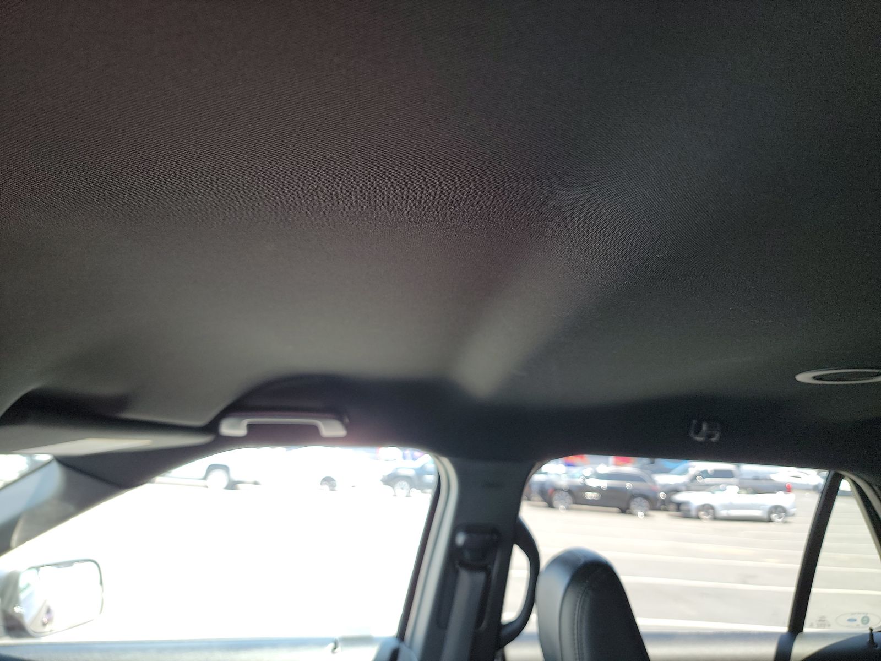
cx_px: 440
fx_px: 611
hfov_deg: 71.6
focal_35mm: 24
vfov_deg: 56.8
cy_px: 330
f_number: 1.8
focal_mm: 6.7
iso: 142
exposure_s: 1/59
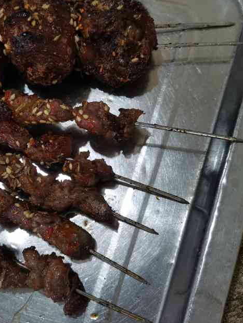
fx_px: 365
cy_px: 147
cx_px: 69
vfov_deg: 47.8
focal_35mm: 39
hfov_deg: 36.2
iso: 250
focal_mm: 4.75
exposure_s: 1/100
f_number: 1.8
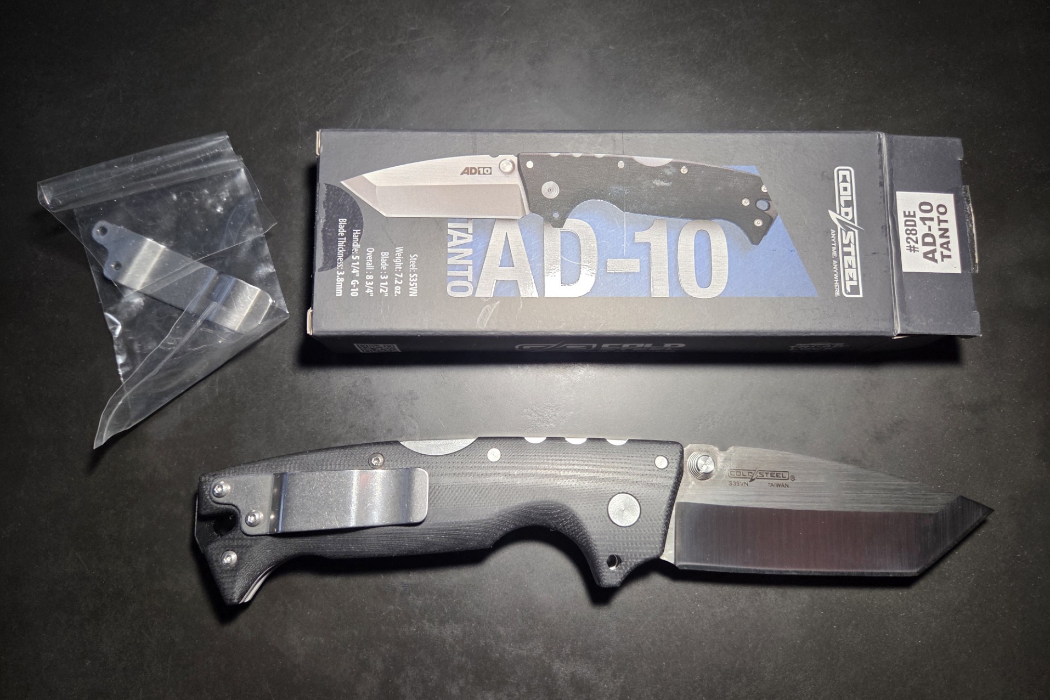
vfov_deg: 53.1
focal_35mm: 24
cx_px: 524
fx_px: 700
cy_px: 351
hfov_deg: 73.7
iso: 320
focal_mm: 5.4
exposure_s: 1/62.1
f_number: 1.8
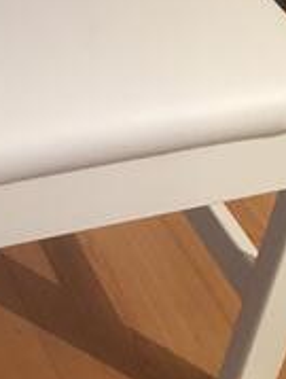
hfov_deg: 14.8
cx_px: -61
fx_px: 1065
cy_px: 68
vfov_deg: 19.9
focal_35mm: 97
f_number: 2.2
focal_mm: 4.15
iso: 200
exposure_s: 1/17
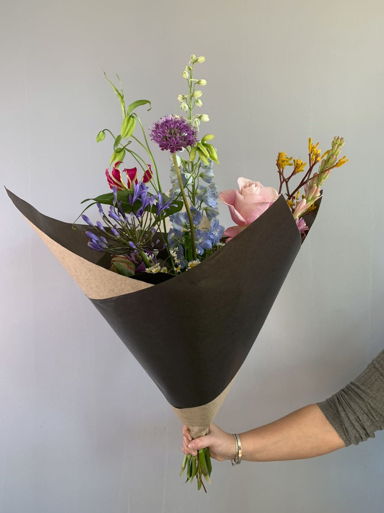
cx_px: 195
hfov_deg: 51.3
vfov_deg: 65.3
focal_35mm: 27
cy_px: 253
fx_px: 400
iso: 50
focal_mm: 4.25
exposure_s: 1/50
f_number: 1.8
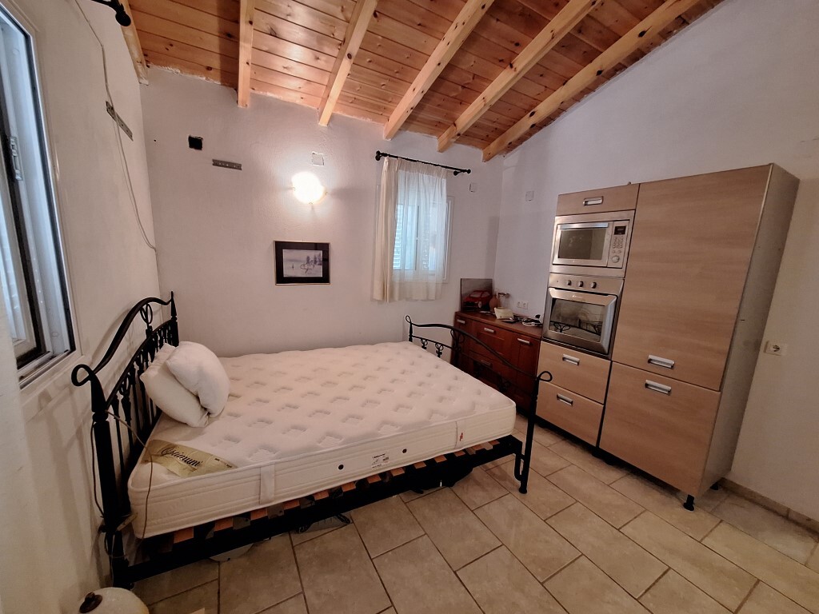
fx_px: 308
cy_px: 307
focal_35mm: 13
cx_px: 410
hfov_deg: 106.2
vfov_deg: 89.9
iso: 400
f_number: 2.2
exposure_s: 1/20
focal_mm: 1.74
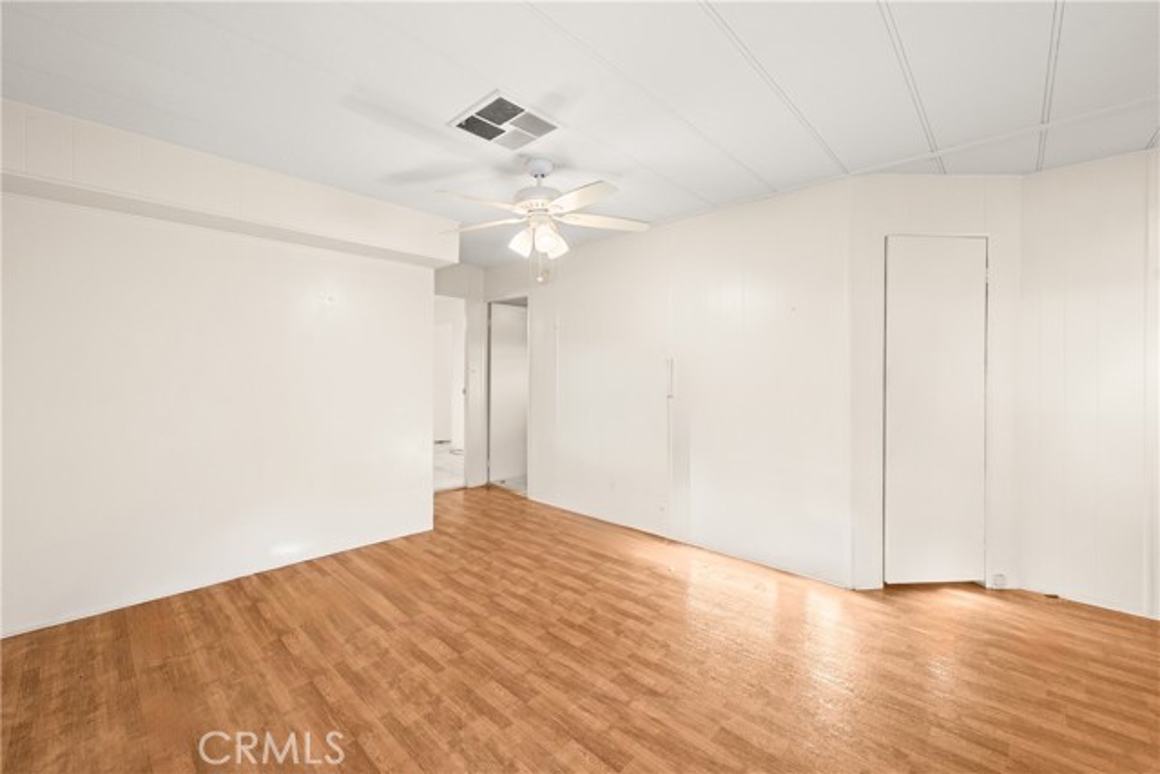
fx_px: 451
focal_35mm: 14
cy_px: 387
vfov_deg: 81.2
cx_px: 580
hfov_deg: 104.2
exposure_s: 1/10
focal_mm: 14
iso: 1000
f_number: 8
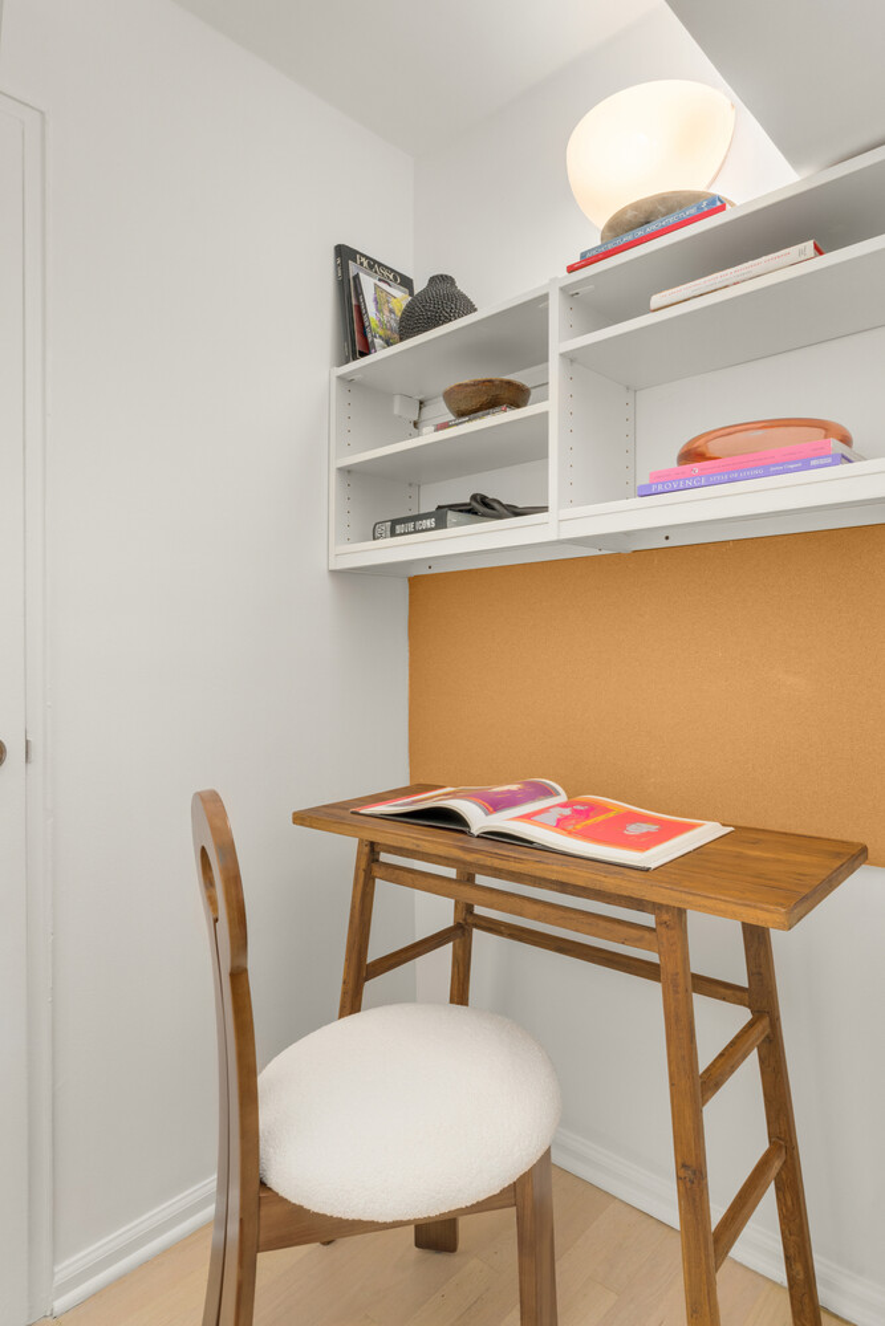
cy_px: 663
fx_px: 700
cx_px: 442
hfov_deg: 64.6
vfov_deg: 86.9
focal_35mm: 19
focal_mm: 19
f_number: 11
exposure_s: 1/5
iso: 400
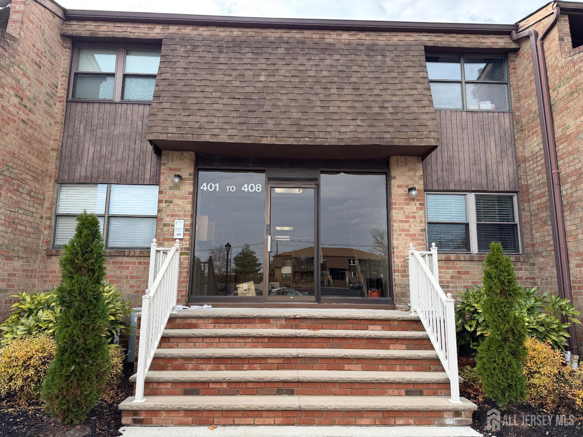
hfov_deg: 71.6
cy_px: 218
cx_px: 292
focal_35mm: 24
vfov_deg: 56.8
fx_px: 404
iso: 80
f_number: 1.78
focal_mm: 6.76
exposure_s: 1/715
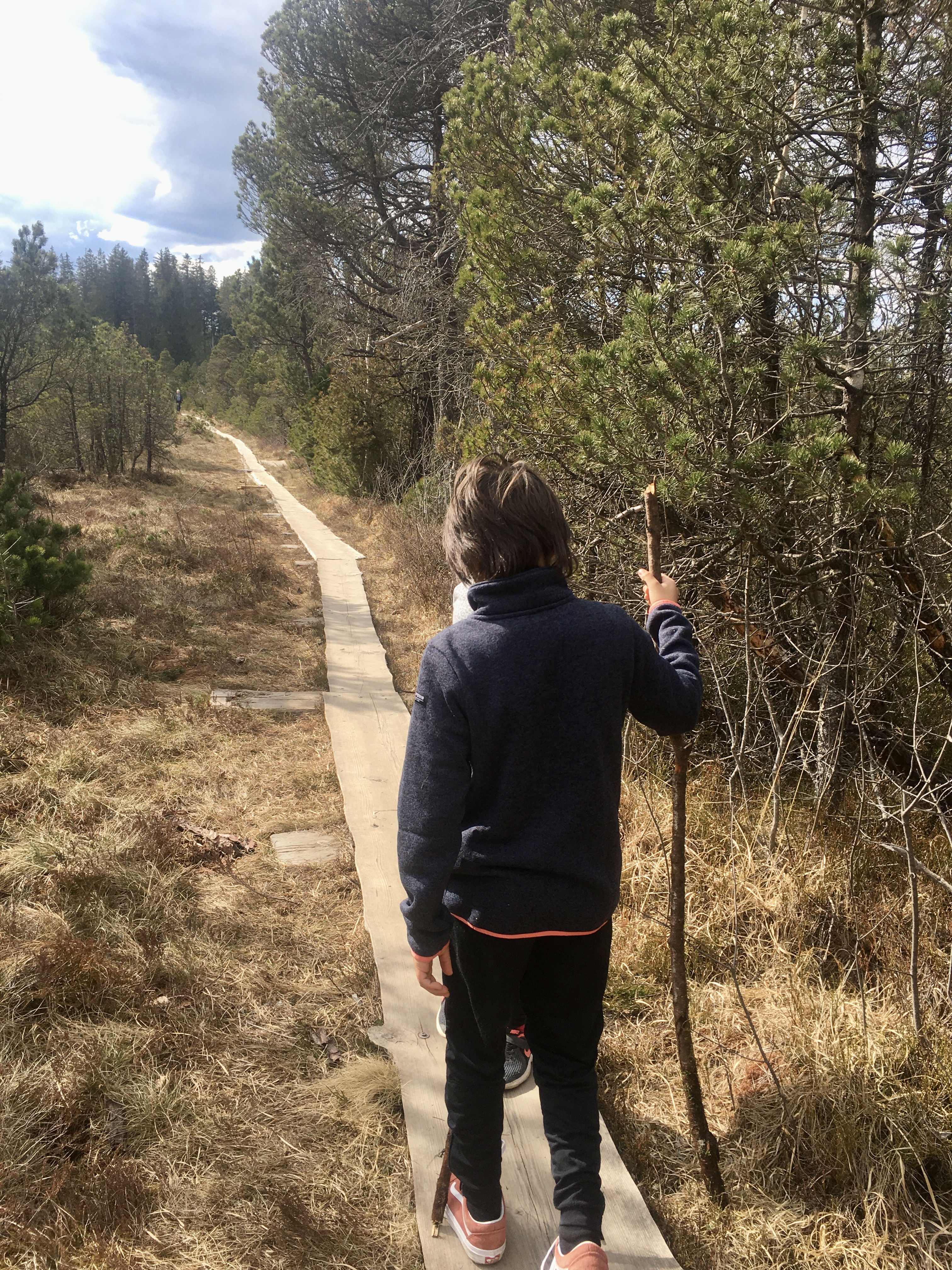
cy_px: 635
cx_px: 476
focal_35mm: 29
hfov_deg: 48.2
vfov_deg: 61.7
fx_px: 1063
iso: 25
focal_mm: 4.15
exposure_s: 1/615
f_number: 2.2
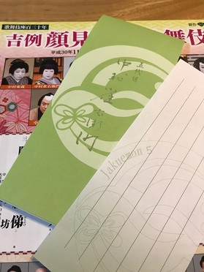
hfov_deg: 49.7
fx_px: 220
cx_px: 102
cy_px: 136
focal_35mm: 28
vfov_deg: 63.4
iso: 40
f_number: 1.8
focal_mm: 3.99
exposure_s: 1/33
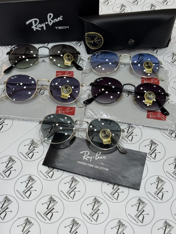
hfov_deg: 30.3
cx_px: 88
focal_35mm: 48
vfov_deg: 39.7
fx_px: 325
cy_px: 117
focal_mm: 6.76
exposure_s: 1/121
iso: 50
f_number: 1.78
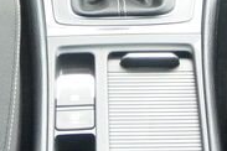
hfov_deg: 13.6
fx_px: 952
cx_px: 119
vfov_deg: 8.4
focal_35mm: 151
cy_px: -206
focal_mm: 10
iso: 1000
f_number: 3.5
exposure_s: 1/30
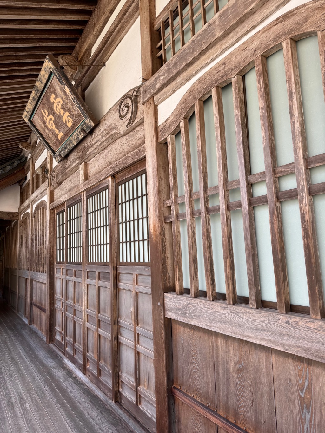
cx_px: 162
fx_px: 300
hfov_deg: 56.8
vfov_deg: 71.6
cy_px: 216
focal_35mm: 24
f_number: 1.78
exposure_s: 1/121
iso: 64
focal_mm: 6.86
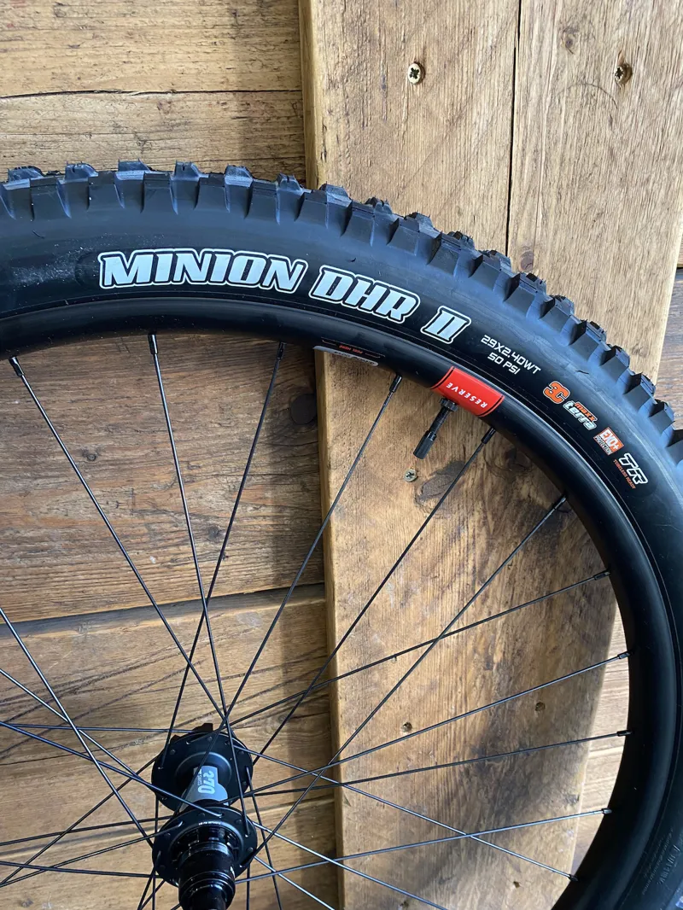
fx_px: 684
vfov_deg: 67.3
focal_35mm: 26
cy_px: 455
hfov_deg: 53.1
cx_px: 342
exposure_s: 1/50
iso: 200
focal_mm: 4.25
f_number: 1.8
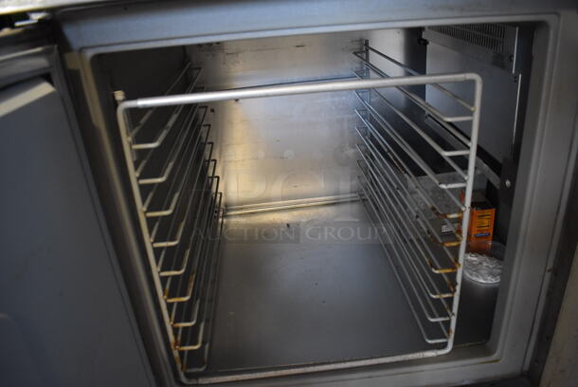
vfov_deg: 48.0
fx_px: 434
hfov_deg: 67.3
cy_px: 194
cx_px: 289
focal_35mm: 27
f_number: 3.5
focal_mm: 18
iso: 1800
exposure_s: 1/125
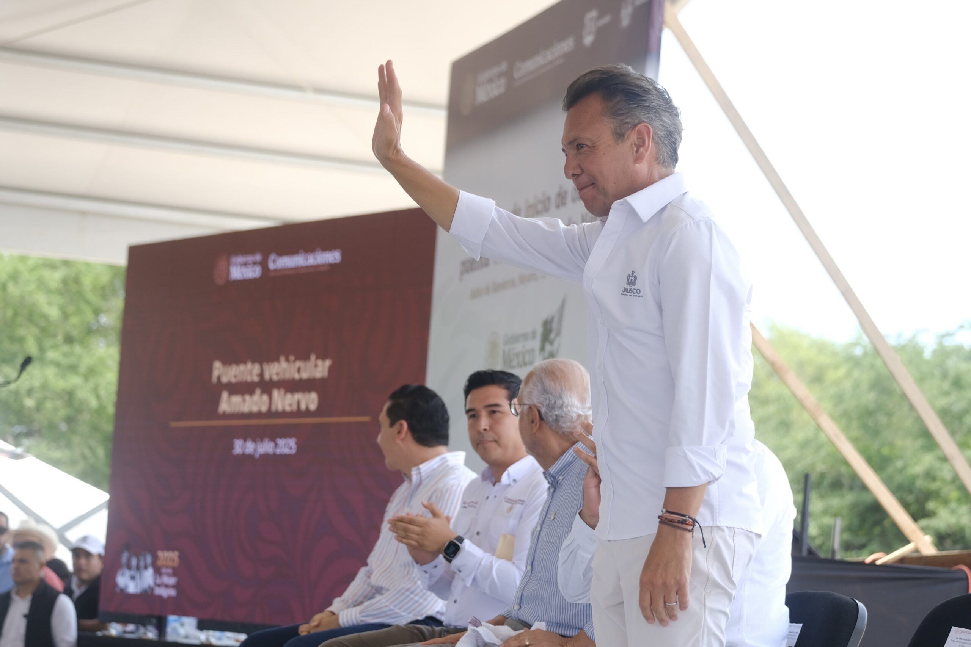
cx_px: 486
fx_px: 2023
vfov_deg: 18.2
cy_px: 324
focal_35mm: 75
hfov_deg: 27.0
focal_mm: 50
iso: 200
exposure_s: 1/500
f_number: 2.8
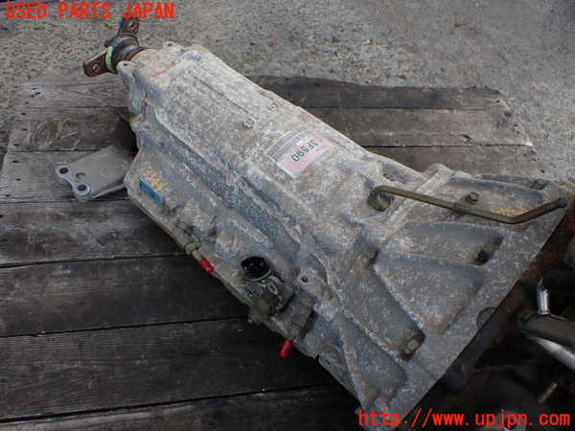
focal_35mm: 30
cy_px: 216
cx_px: 288
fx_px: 498
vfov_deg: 46.8
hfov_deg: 60.0
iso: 100
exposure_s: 1/400
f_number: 3.2
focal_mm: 5.4
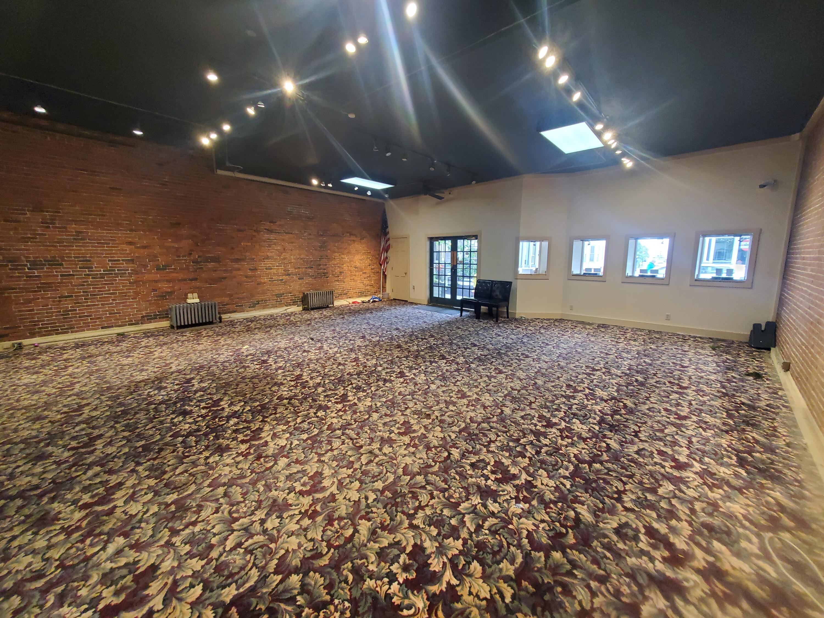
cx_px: 412
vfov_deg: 89.9
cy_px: 309
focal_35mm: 13
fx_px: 309
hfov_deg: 106.2
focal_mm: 1.8
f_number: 2.2
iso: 400
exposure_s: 1/40
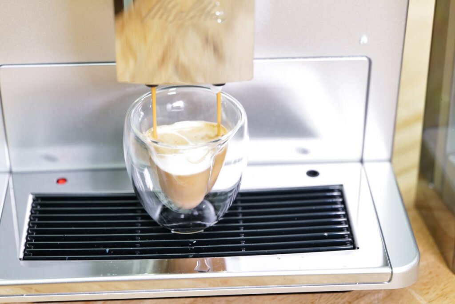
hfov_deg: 23.1
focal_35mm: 88
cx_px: 228
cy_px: 152
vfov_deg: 15.6
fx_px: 1113
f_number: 4
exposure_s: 1/80
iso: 800
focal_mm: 88
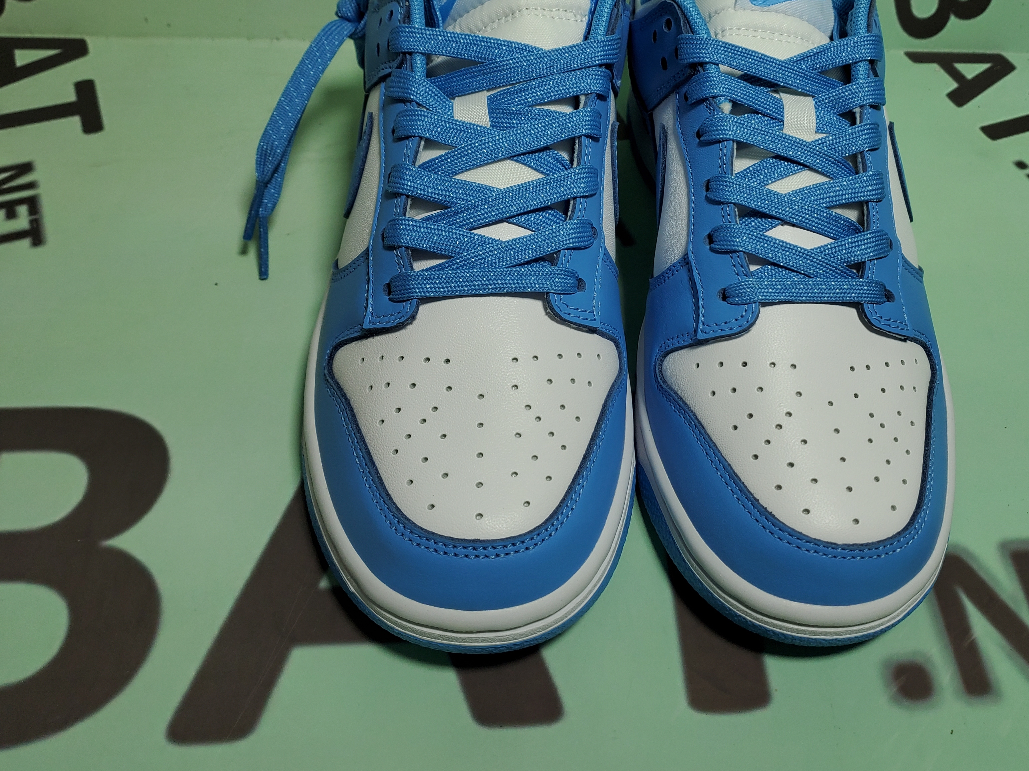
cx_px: 611
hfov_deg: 53.6
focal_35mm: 34
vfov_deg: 41.4
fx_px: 1011
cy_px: 269
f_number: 1.5
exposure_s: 1/873
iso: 50
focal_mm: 4.3
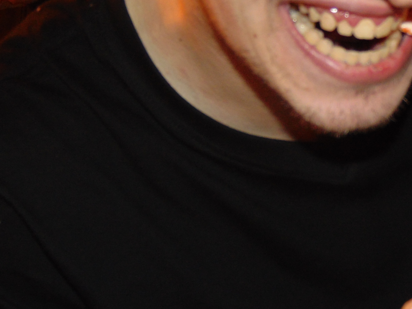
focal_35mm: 86
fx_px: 1023
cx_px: 314
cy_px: 67
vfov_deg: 17.0
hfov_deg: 22.5
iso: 200
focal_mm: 7.6
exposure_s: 1/8
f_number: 3.3
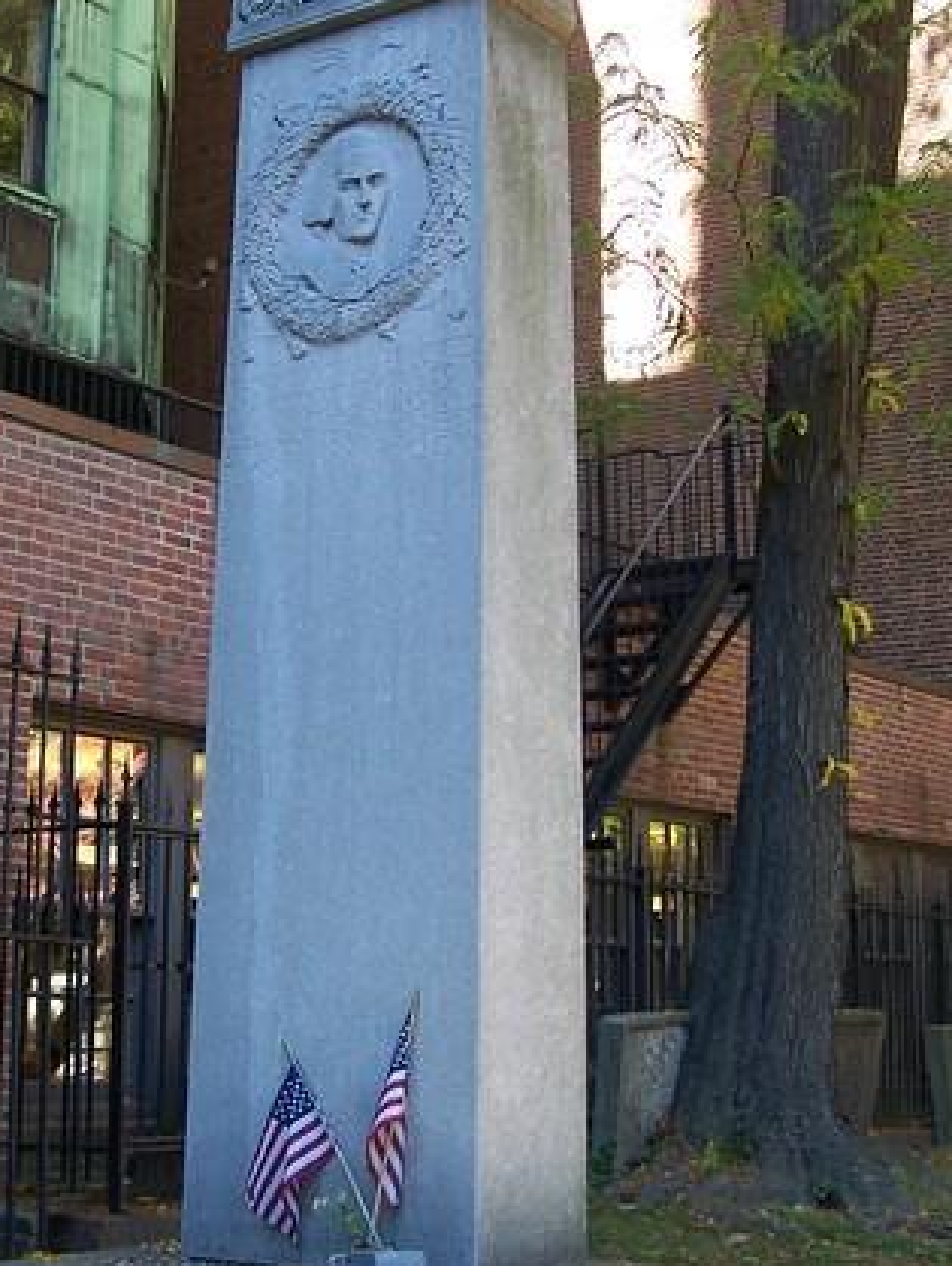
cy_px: 556
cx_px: 400
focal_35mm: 58
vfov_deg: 33.2
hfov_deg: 25.2
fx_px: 2124
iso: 80
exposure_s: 1/80
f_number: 2.8
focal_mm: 6.3
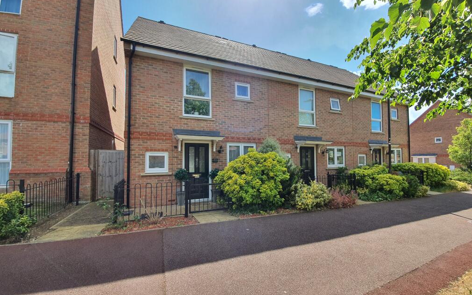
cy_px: 153
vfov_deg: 78.6
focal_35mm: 14
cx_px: 239
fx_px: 180
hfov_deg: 105.3
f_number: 2.2
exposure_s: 1/441
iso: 50
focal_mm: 1.8
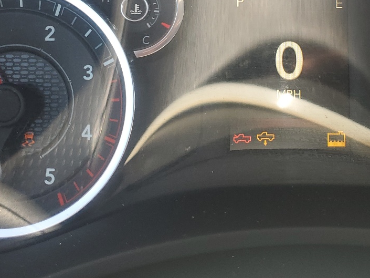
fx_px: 631
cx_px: 266
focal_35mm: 59
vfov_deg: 24.0
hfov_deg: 32.2
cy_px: 16
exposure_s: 1/222
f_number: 1.5
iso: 50
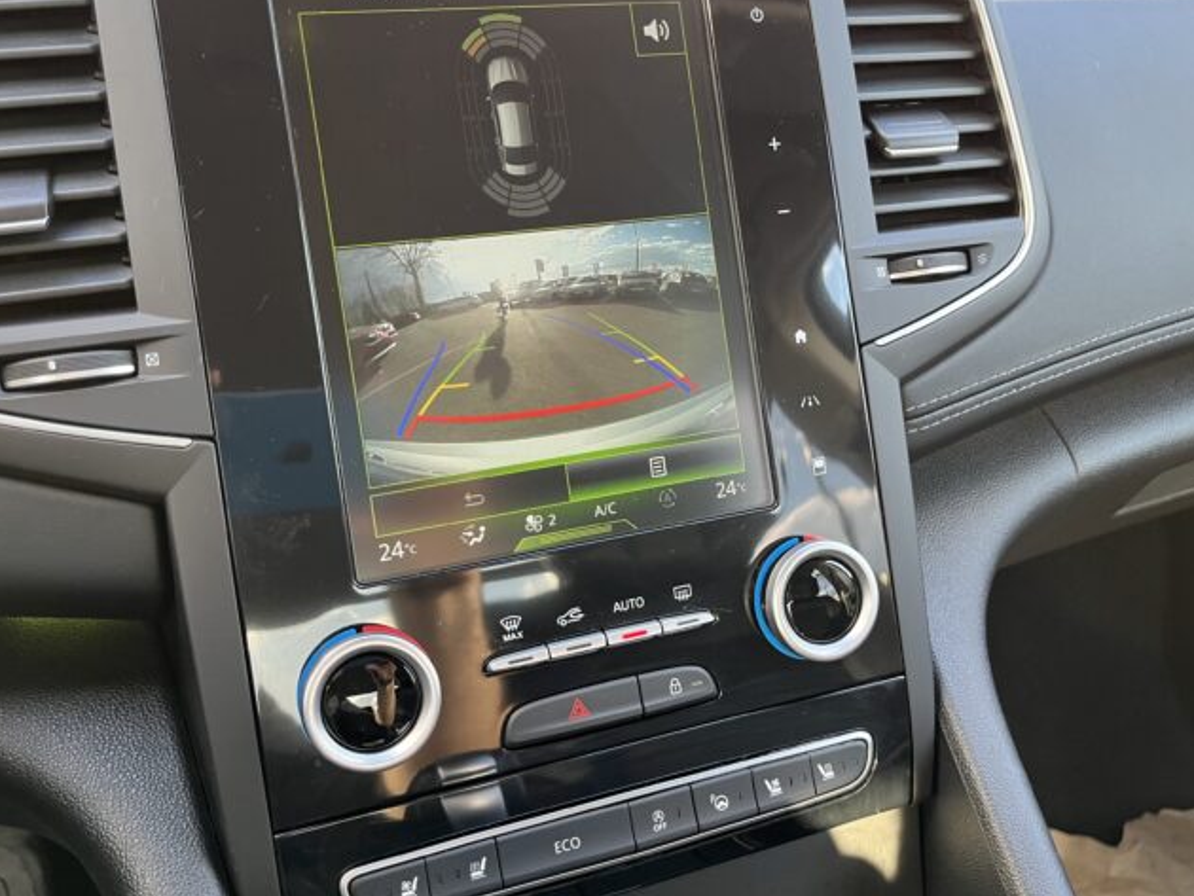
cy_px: 405
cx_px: 629
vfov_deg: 42.9
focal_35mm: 33
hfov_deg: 55.3
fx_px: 1139
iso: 125
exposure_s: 1/91
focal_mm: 5.1
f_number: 1.6
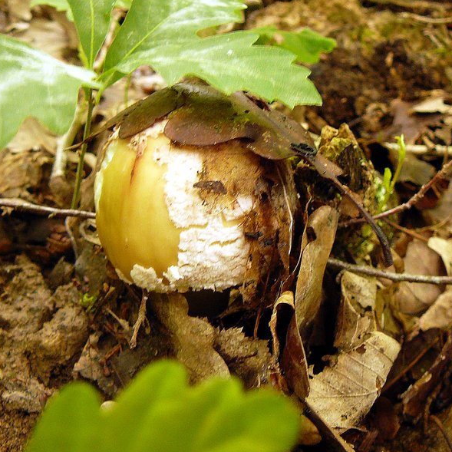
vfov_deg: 40.0
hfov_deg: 40.0
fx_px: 620
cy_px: 229
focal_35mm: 42
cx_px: 228
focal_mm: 5.2
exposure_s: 1/13
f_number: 2.8
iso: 200
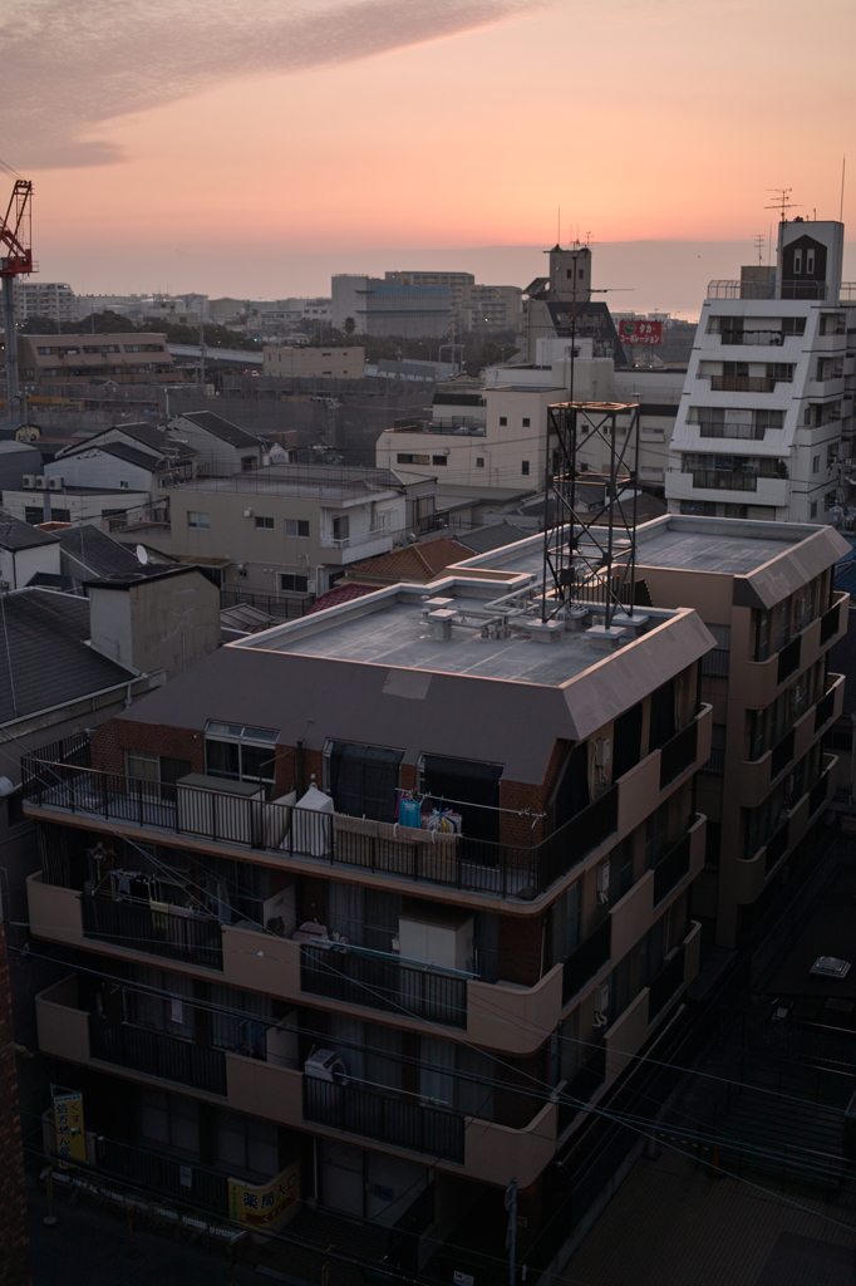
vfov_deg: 47.4
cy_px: 643
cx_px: 428
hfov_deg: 32.6
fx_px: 1463
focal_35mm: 41
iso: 100
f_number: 2.8
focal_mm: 24.2
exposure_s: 1/80
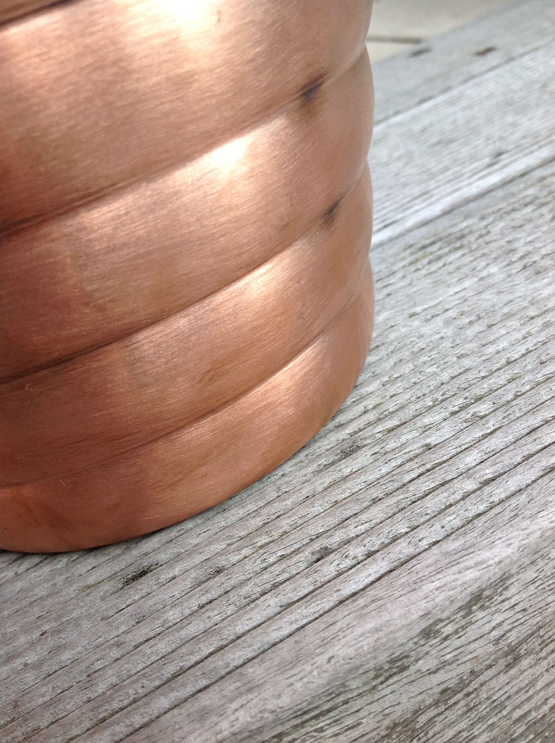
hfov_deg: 40.6
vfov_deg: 52.7
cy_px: 372
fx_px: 750
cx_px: 278
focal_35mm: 35
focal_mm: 4.28
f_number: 2.4
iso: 50
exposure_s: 1/120
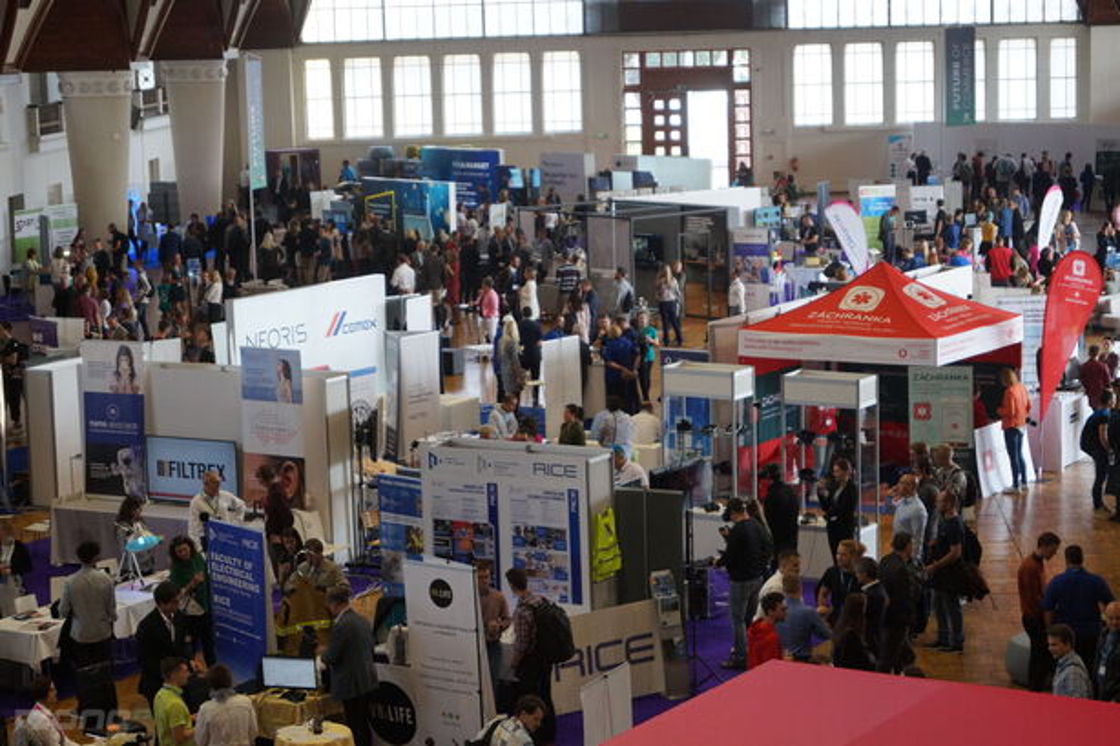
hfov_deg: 24.6
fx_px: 2566
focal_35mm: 82
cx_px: 560
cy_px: 373
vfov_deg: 16.5
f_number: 5.6
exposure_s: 1/160
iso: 800
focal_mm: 55
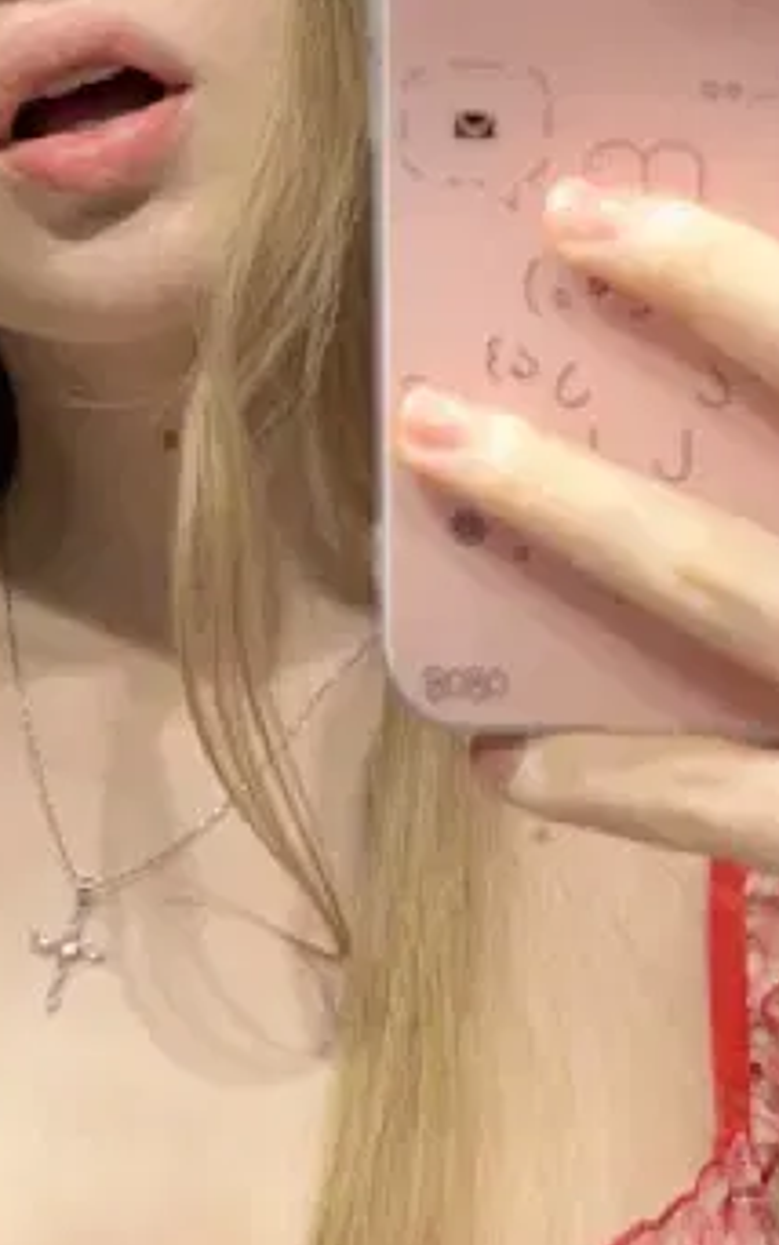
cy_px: 51
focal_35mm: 103
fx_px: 3496
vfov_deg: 19.7
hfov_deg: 12.6
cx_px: 644
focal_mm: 5.7
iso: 100
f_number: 1.5
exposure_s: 1/100
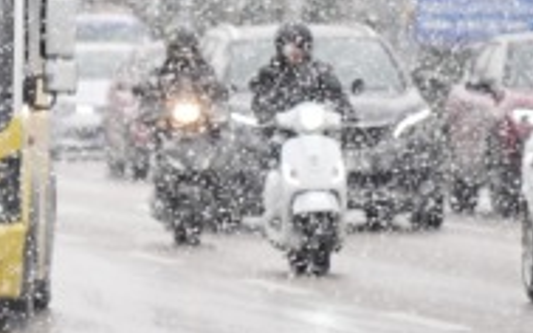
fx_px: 9846
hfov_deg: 3.1
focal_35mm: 678
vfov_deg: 1.9
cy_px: 59
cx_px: 51
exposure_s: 1/500
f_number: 4
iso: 320
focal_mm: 200
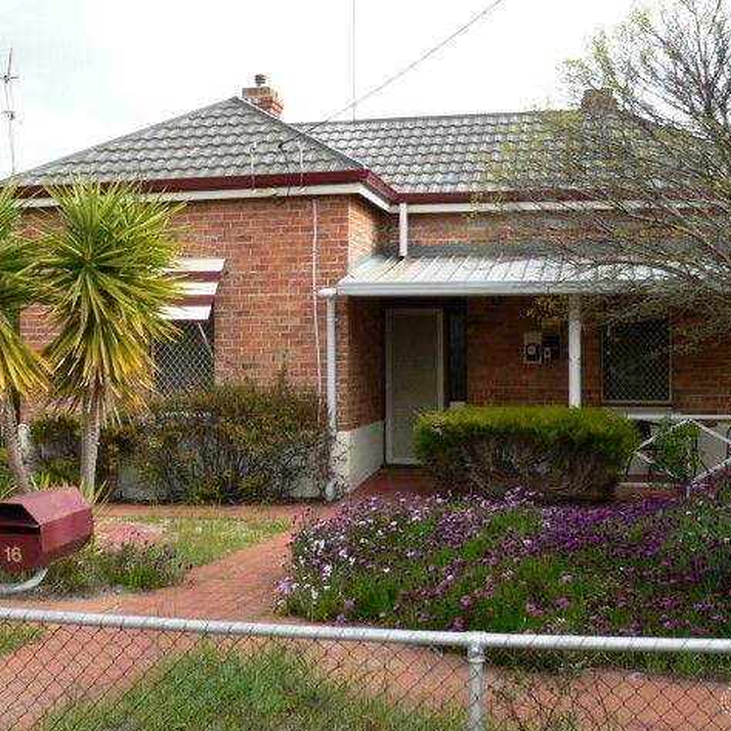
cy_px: 369
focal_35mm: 43
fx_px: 1027
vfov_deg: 39.2
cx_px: 395
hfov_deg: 39.1
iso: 80
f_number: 4
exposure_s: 1/200
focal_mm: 6
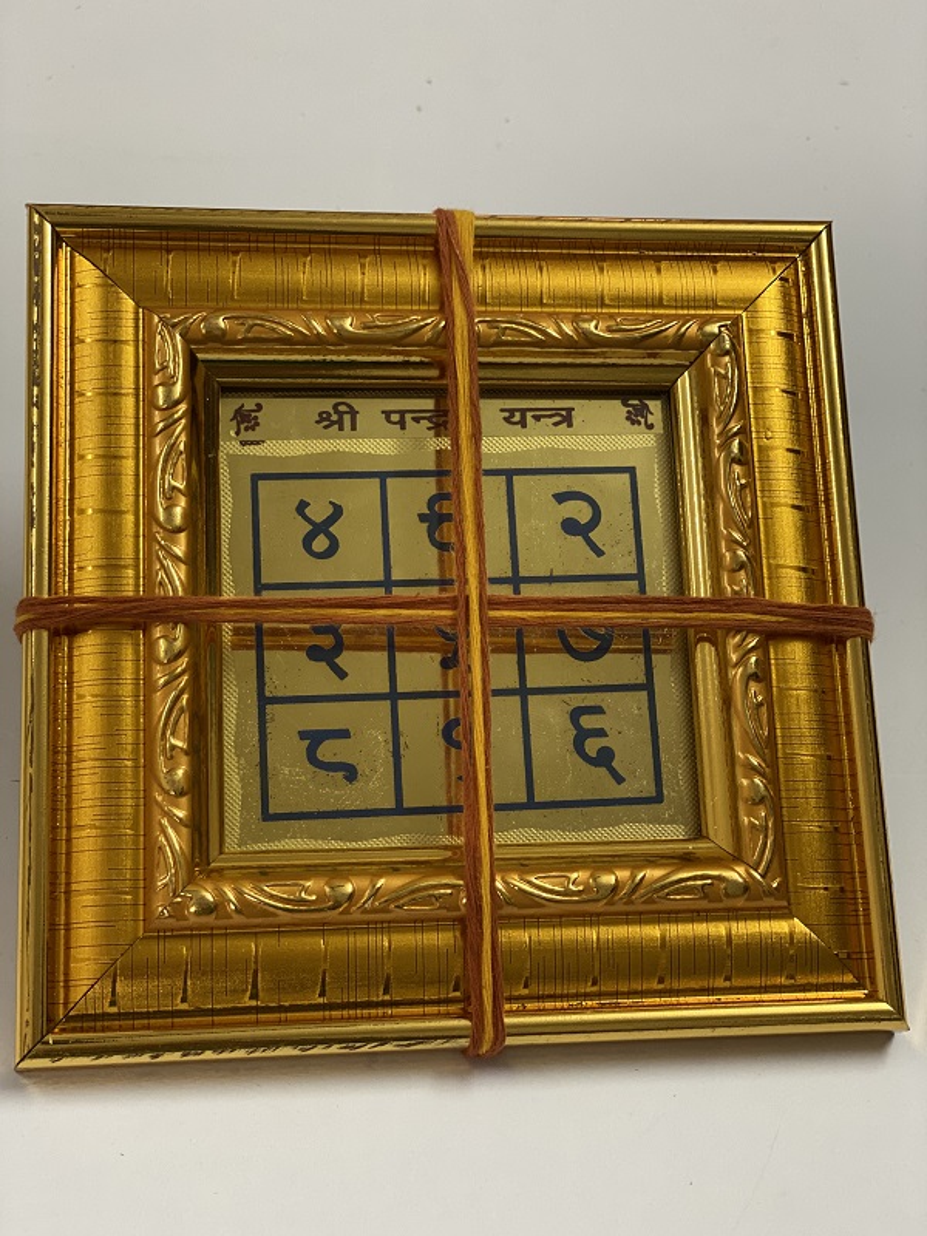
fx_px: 1857
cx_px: 464
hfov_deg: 28.0
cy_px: 618
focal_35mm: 52
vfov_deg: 36.8
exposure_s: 1/33
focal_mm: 6
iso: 125
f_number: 2
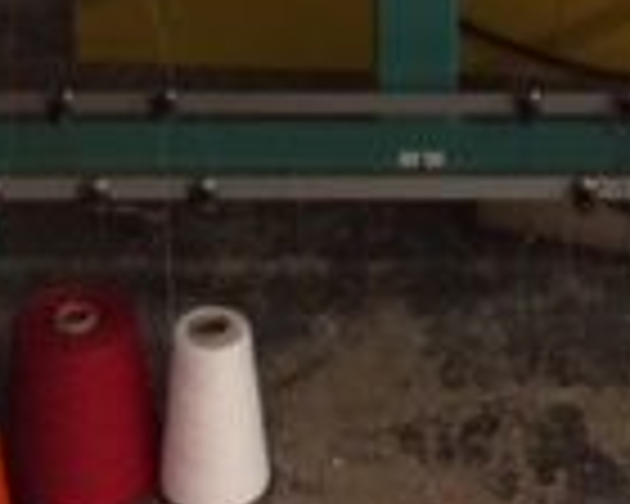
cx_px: 441
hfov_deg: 14.3
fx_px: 2499
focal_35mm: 134
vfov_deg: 10.8
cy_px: -405
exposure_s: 1/30
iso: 250
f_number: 2.2
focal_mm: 4.12
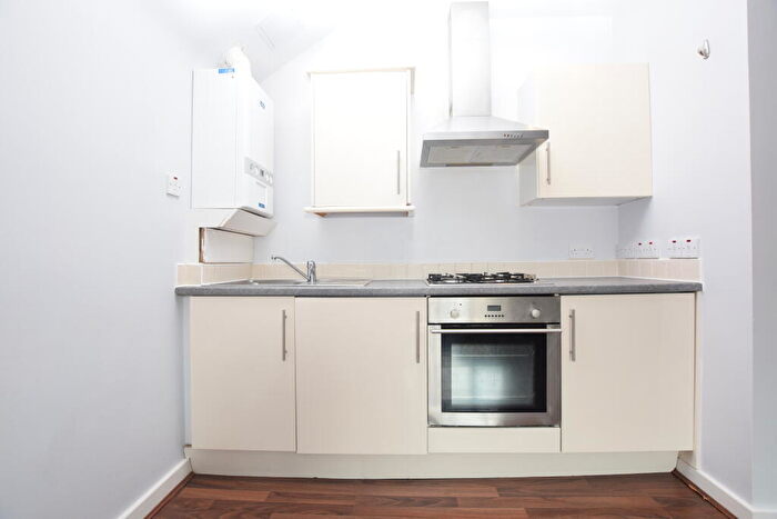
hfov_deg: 100.4
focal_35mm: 15
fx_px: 324
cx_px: 388
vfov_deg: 77.4
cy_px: 260
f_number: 5.6
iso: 800
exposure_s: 1/125
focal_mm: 10
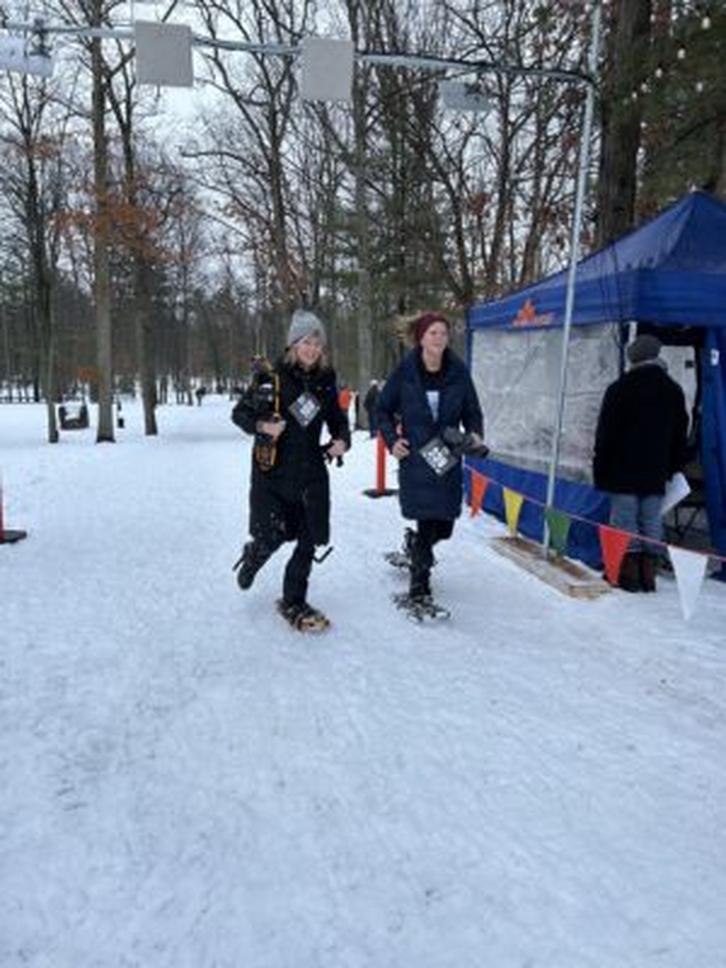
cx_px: 363
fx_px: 727
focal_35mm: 26
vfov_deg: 67.3
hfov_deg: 53.1
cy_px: 484
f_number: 1.5
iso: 50
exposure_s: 1/544
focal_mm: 5.7
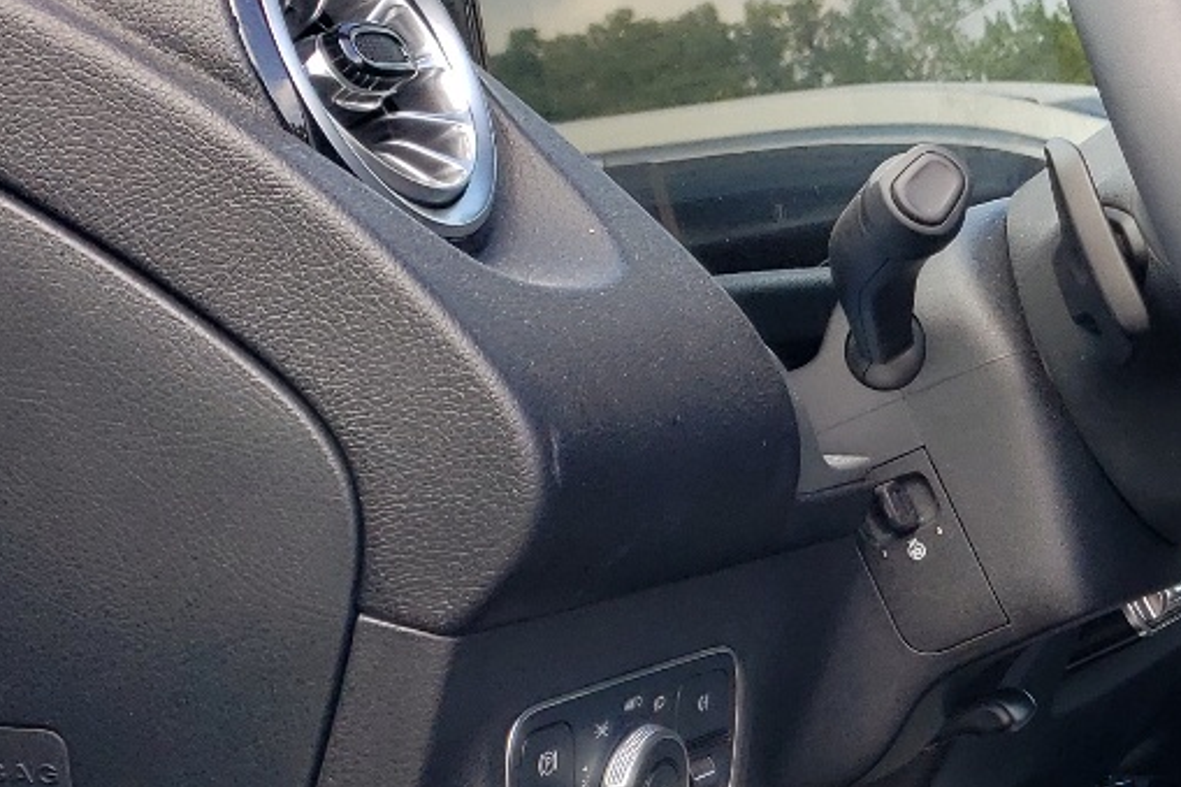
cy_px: 748
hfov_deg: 20.5
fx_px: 2787
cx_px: 1768
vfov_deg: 15.8
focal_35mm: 85
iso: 50
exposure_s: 1/333
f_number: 1.5
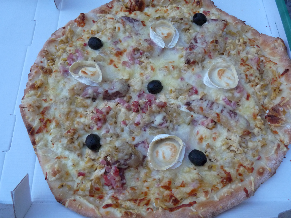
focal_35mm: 30
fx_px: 252
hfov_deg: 60.0
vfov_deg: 46.8
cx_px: 146
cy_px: 109
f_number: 3
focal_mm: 5.3
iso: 400
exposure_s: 1/25
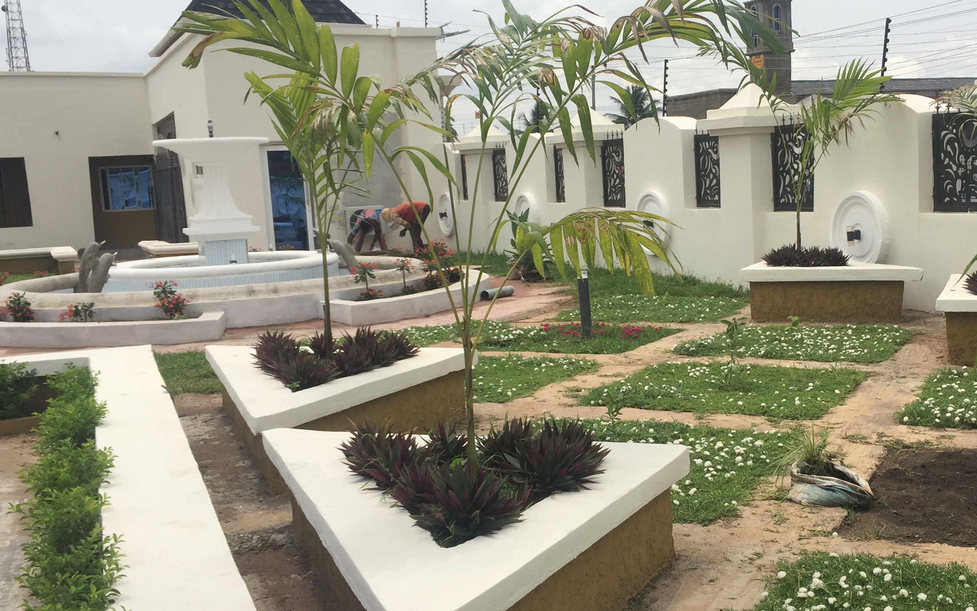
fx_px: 1145
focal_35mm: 43
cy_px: 311
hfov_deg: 45.5
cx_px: 655
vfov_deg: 29.9
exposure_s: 1/1721
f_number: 2.2
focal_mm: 4.15
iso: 32
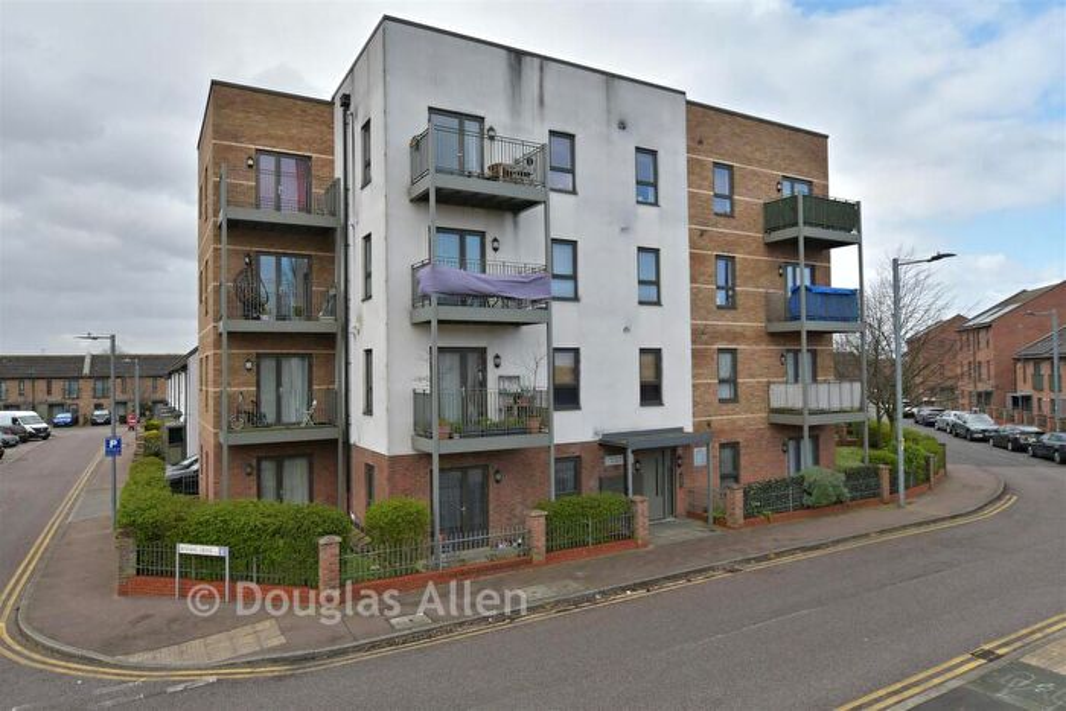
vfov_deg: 57.2
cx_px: 533
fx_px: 652
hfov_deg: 78.6
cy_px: 356
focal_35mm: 22
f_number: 8
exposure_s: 1/400
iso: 320
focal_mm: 15
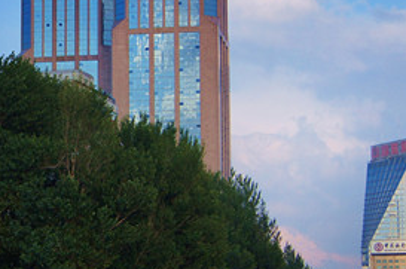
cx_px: 31
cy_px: 88
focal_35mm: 132
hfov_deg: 15.4
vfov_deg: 10.3
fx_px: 1486
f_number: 6.3
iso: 100
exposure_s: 1/320
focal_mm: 30
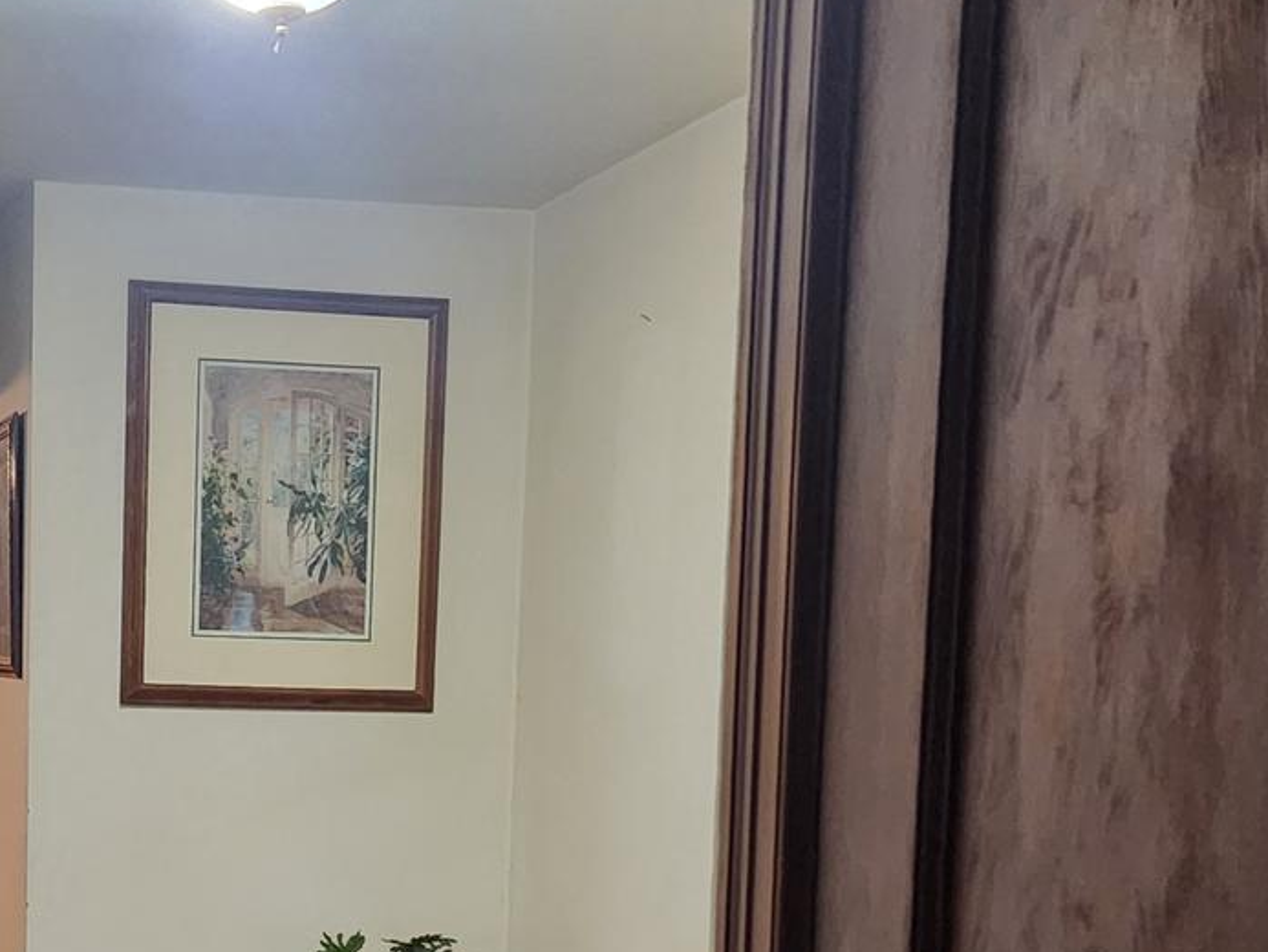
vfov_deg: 21.0
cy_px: 917
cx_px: 174
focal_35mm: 68
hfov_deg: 27.7
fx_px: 2491
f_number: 1.8
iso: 1000
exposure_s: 1/120
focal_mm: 5.4
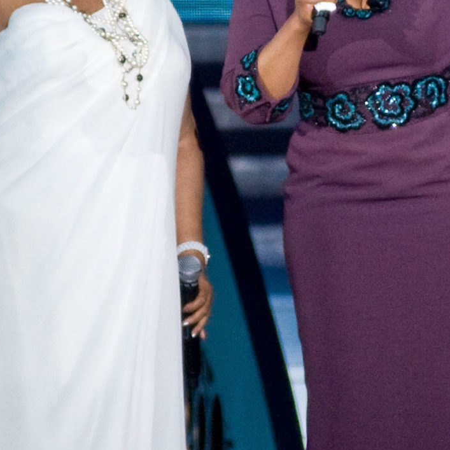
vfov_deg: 2.8
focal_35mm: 615
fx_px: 9045
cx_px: 265
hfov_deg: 2.8
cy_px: 144
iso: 1600
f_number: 2.8
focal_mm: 200
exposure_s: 1/200
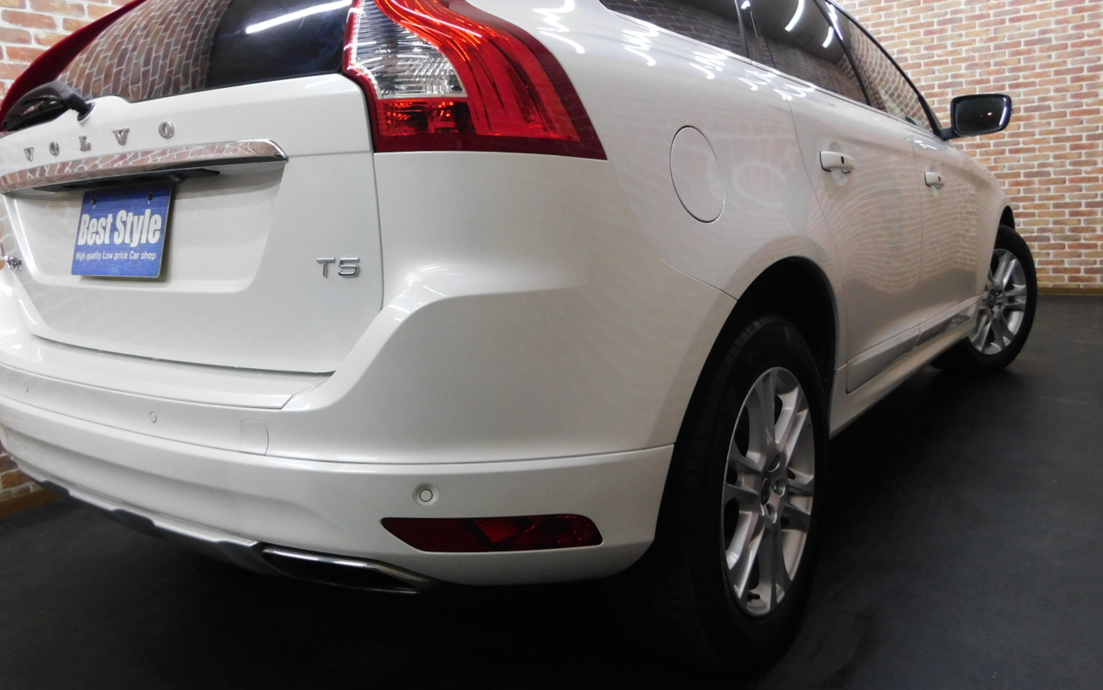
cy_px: 288
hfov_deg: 68.4
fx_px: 812
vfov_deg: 45.8
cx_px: 531
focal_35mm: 27
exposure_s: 1/30
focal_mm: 4
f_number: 3
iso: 280
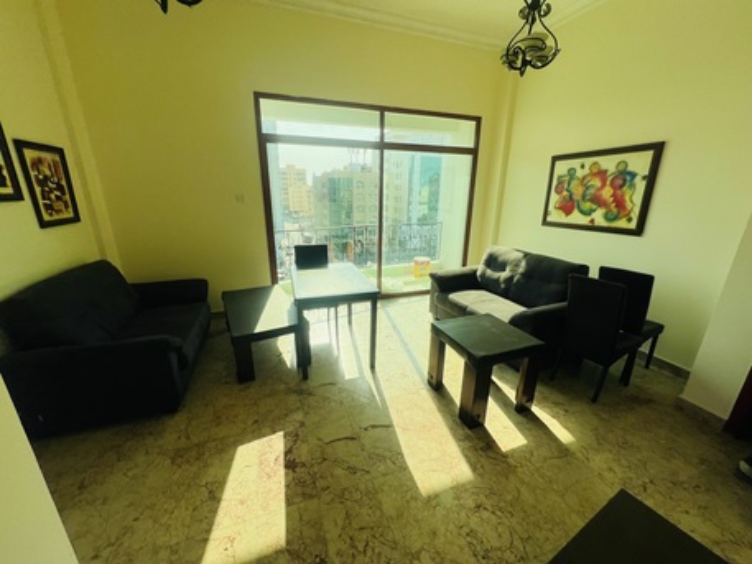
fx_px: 282
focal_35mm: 13
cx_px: 376
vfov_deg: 89.9
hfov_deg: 106.2
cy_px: 282
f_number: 1.8
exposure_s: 1/272
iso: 32
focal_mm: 1.57
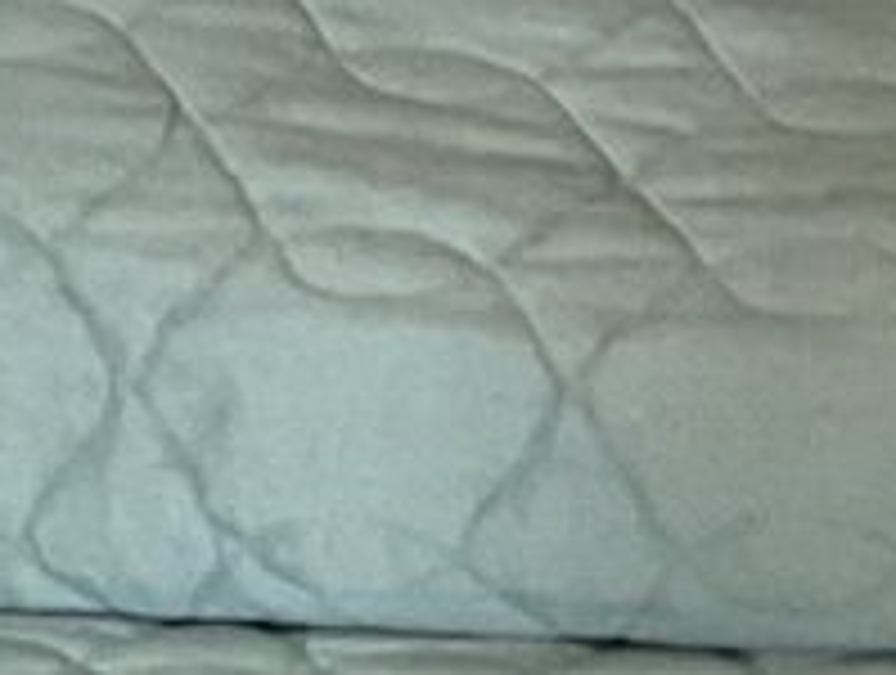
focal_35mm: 220
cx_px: 1551
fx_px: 5705
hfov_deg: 8.7
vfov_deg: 6.0
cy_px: -1771
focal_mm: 3
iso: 125
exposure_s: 1/50
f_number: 1.8
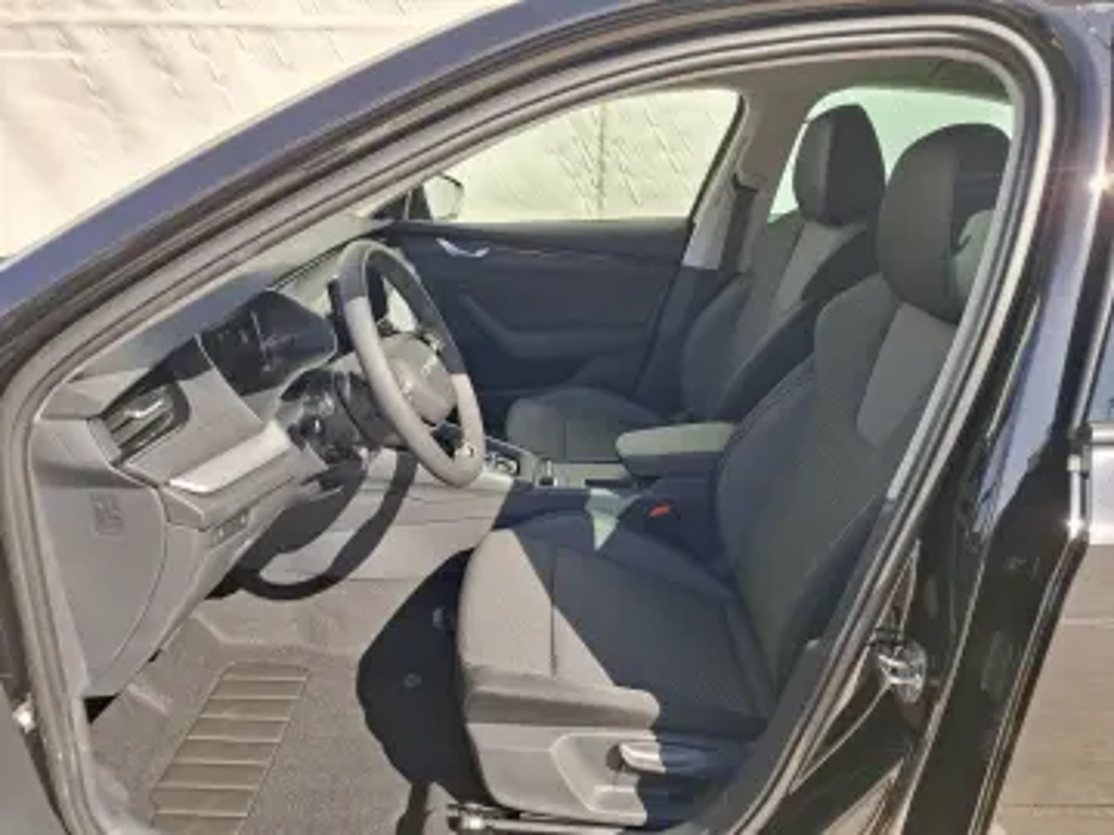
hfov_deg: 73.9
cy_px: 418
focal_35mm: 23
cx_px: 557
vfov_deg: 58.9
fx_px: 740
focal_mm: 5.54
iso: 50
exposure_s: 1/304
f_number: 1.8
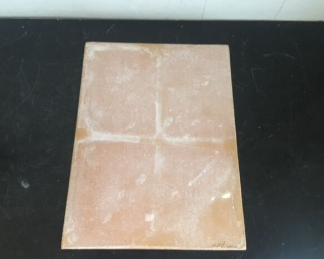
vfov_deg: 47.2
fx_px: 297
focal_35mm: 31
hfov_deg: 57.1
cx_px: 169
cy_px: 130
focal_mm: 4.15
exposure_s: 1/17
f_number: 2.2
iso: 500
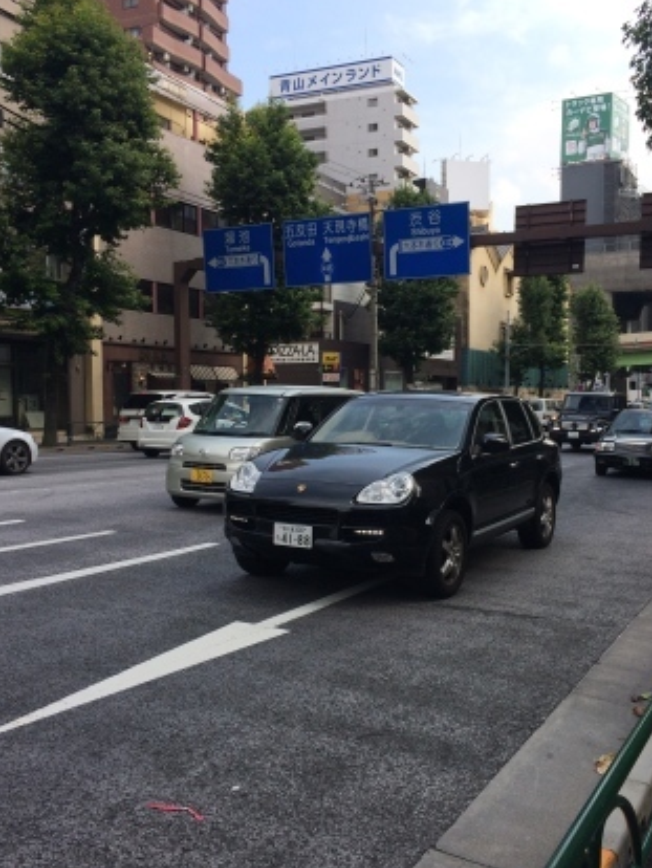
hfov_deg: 40.6
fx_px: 878
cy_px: 451
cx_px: 376
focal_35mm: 35
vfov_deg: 52.6
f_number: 2.2
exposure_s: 1/873
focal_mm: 4.15
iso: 32
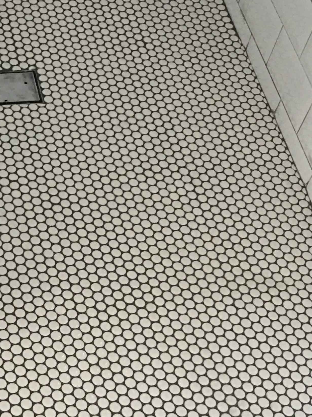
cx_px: 19
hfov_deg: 20.2
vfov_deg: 26.8
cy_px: 341
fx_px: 853
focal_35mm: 71
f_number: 2.2
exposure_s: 1/8
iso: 125
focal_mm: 4.15
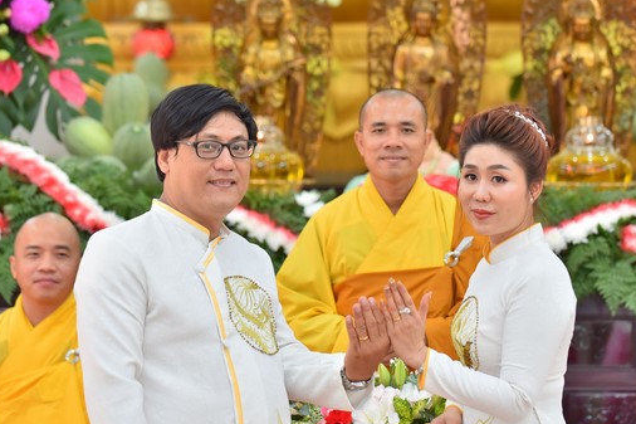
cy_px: 225
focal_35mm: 149
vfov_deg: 9.2
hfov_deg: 13.8
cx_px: 353
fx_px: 2631
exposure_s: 1/100
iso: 800
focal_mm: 116
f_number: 3.2
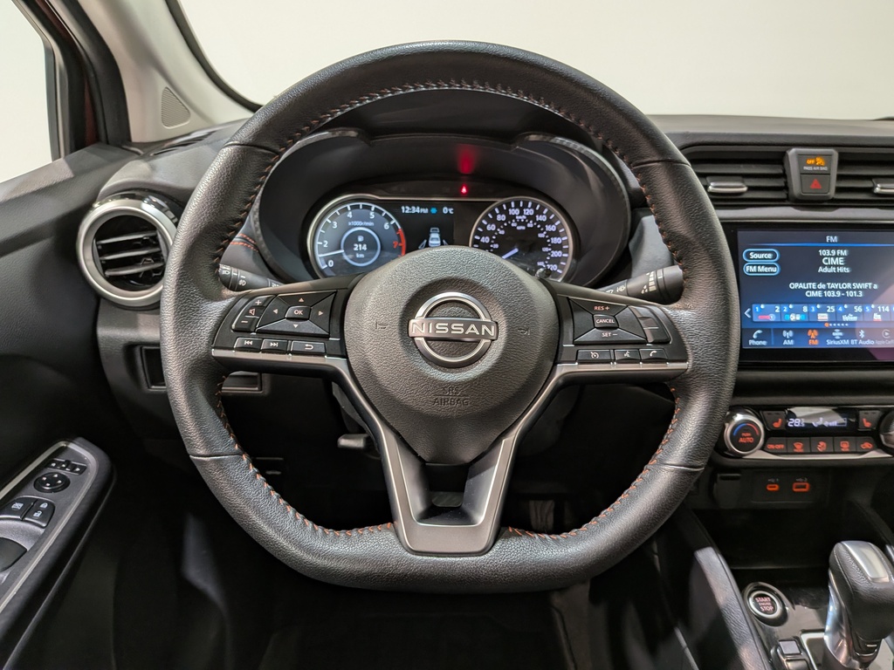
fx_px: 620
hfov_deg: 71.6
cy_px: 335
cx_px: 447
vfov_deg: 56.8
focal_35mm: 24
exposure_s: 1/24
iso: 47
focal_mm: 4.53
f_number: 1.7
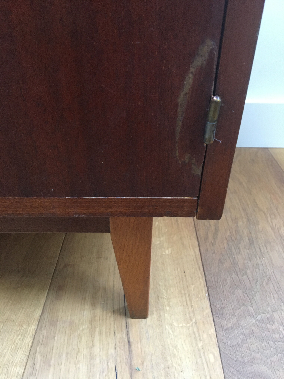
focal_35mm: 29
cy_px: 190
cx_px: 142
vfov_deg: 61.7
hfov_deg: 48.2
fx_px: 317
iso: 200
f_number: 2.2
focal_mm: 4.15
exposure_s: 1/17
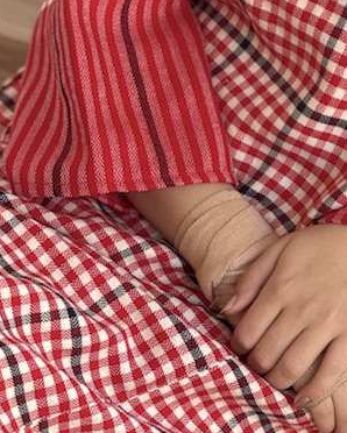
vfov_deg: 9.5
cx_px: 209
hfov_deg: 7.7
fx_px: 2578
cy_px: -76
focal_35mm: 201
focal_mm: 9
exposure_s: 1/99
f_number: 2.8
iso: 80
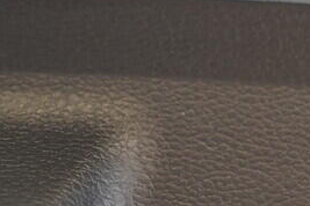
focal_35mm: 138
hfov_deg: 13.5
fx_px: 1188
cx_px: 538
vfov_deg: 9.7
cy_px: 277
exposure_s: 1/40
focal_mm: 24
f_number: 2.8
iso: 500
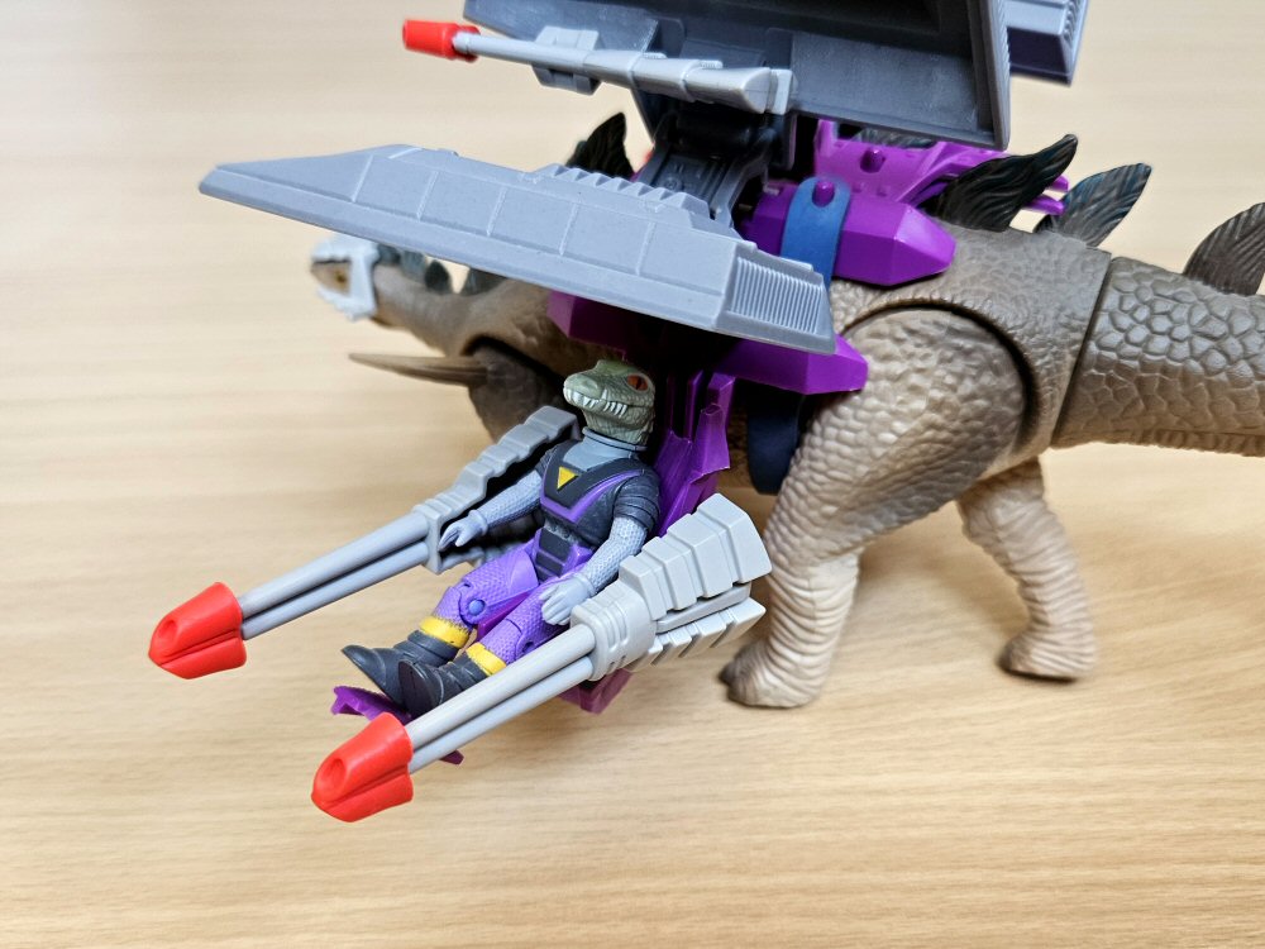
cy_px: 474
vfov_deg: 58.9
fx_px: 841
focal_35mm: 23
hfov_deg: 73.9
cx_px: 632
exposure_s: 1/100
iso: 200
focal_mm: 5.4
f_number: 1.8
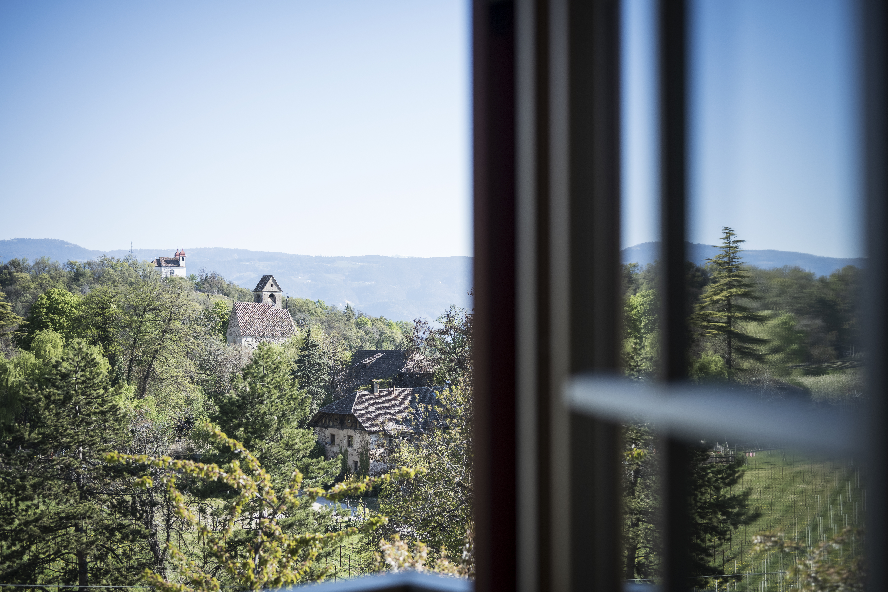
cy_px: 296
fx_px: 1233
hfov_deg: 39.6
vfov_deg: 27.0
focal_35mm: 50
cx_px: 444
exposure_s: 1/4000
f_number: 2.2
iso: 320
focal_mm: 50
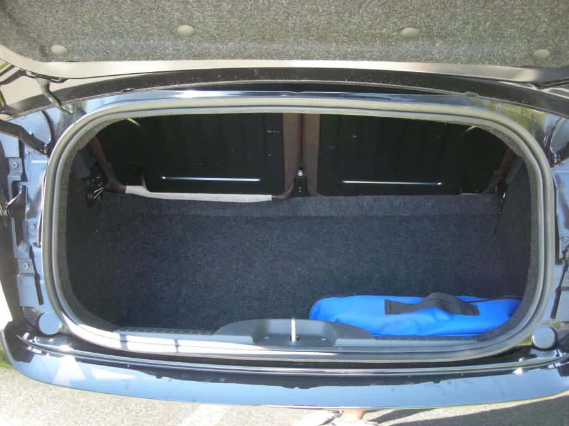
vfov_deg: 40.7
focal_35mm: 35
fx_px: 575
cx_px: 284
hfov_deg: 52.6
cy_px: 213
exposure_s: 1/60
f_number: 2.8
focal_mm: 5.7
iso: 177
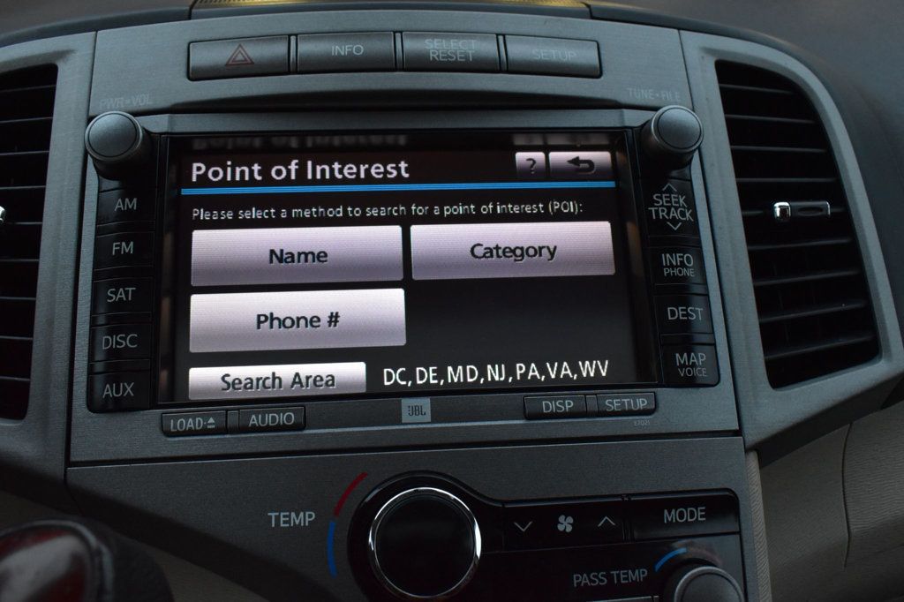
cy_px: 301
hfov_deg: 57.2
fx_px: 828
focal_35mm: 33
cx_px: 452
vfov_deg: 39.9
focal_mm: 22
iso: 2500
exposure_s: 1/60
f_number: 8
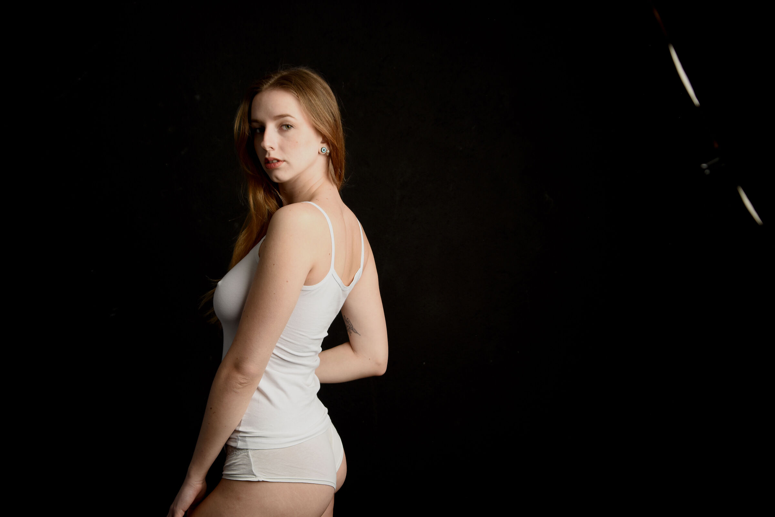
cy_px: 258
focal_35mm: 58
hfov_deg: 34.5
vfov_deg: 23.4
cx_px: 388
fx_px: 1249
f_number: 5.6
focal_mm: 58
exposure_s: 1/160
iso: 100
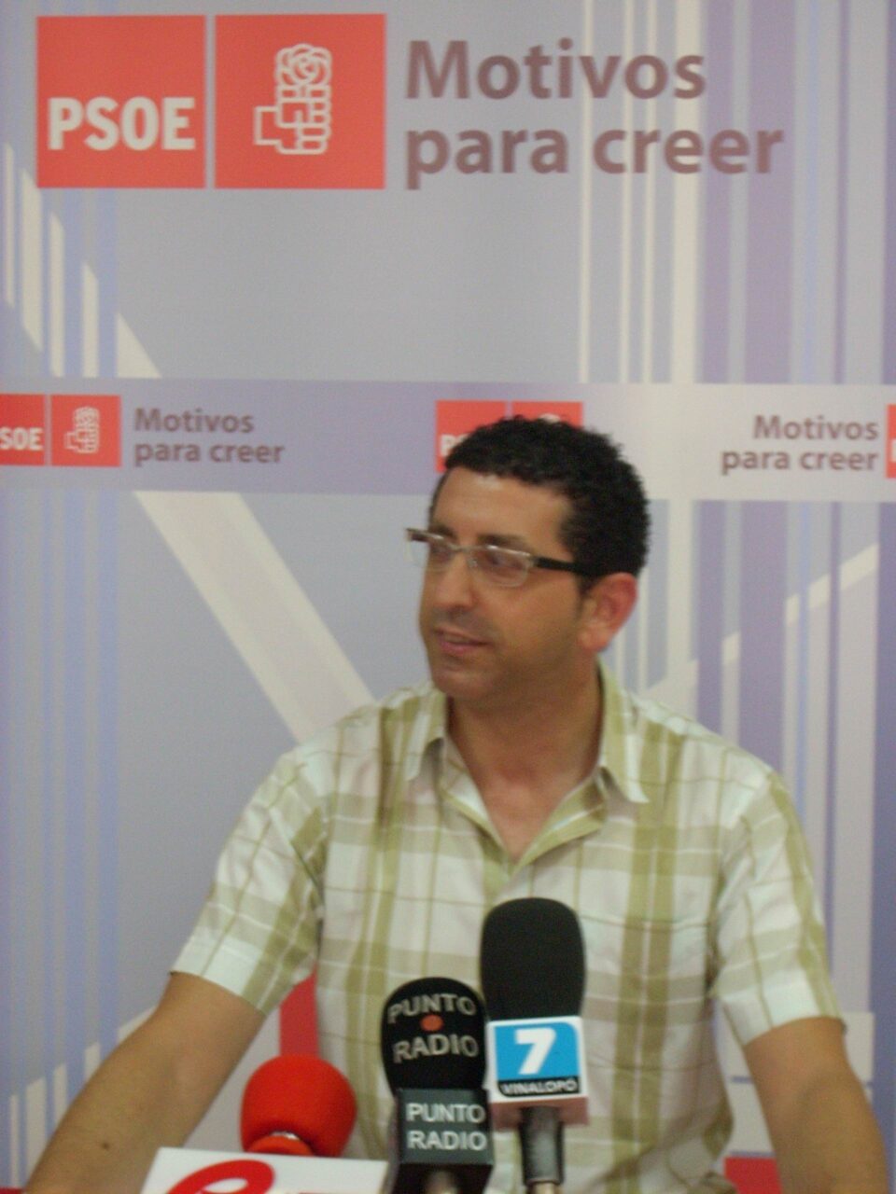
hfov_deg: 15.9
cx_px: 448
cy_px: 597
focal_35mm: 93
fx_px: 3210
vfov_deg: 21.1
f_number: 4.7
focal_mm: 15.3
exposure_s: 1/5.9
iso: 200
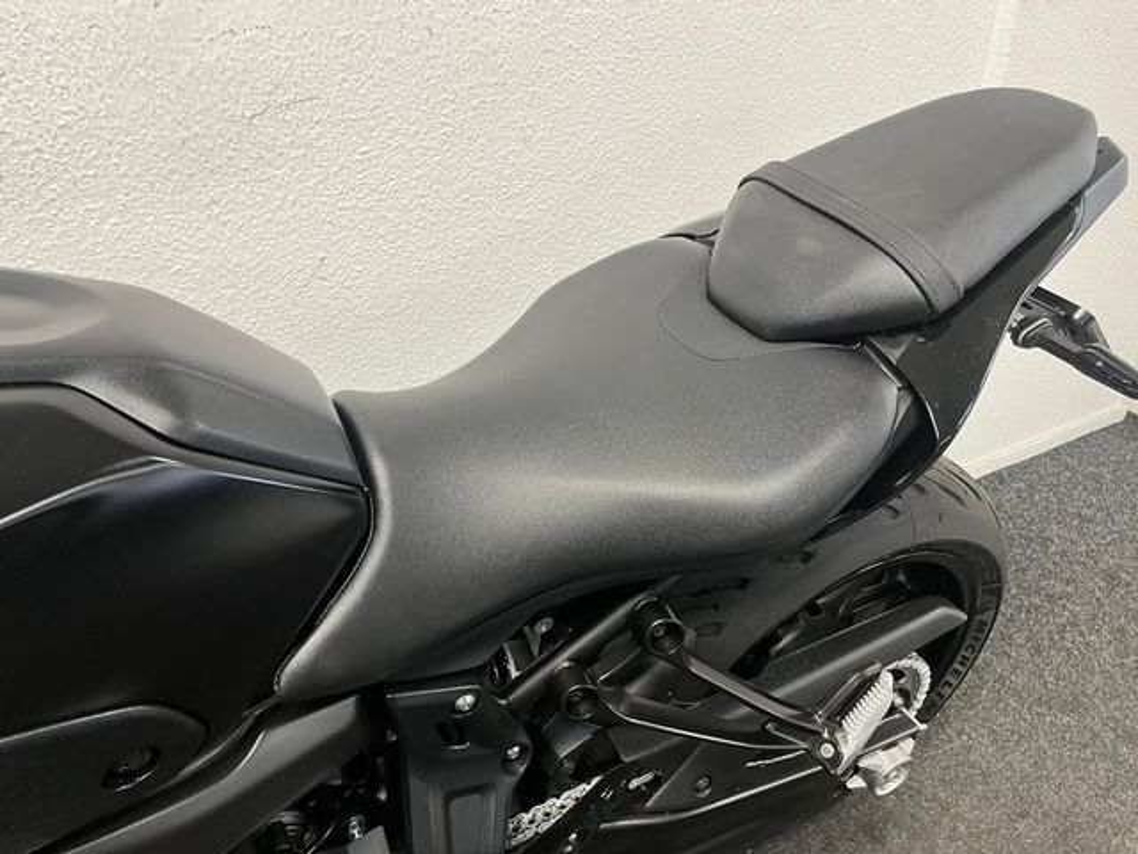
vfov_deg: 53.1
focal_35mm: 26
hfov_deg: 67.3
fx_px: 855
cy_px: 427
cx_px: 569
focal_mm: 5.1
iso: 160
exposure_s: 1/50
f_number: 1.6
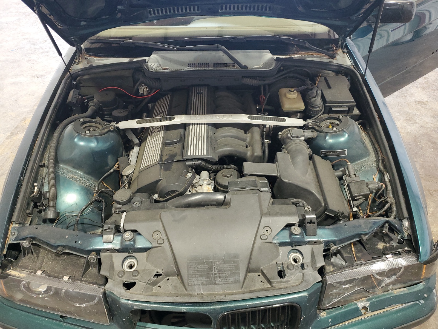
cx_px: 219
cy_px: 164
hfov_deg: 67.3
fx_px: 329
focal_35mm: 26
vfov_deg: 53.1
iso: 135
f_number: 1.5
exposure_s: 1/60.2
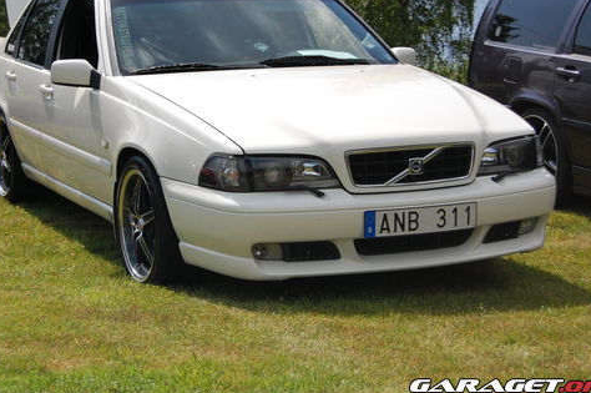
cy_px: 132
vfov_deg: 17.6
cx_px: 224
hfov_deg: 26.3
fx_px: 1263
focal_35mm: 77
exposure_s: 1/4000
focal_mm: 38
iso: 800
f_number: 5.6
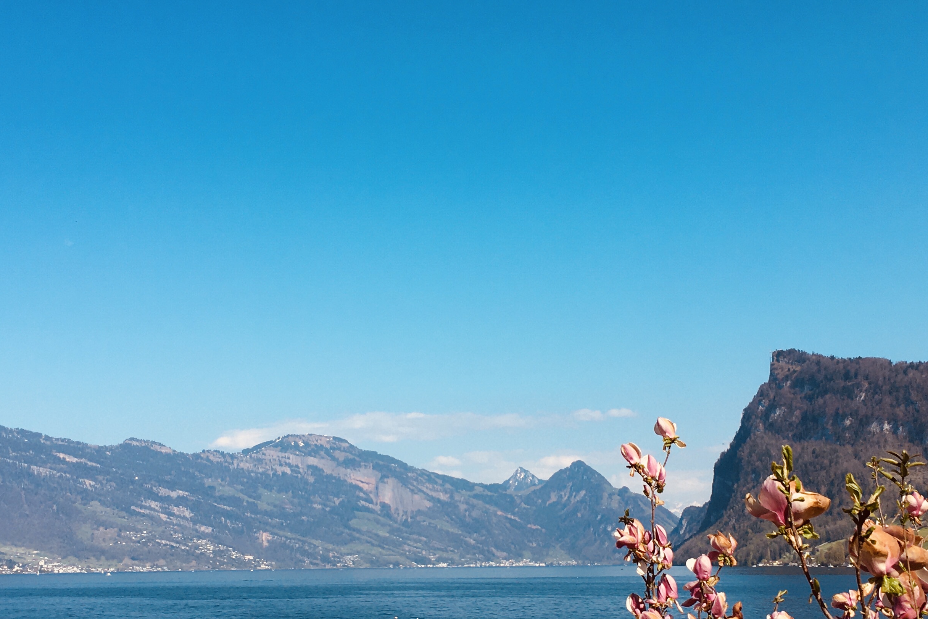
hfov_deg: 39.6
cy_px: 399
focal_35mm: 50
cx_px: 475
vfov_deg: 26.9
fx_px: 1289
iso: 25
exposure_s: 1/1637
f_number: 2.2
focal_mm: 4.15
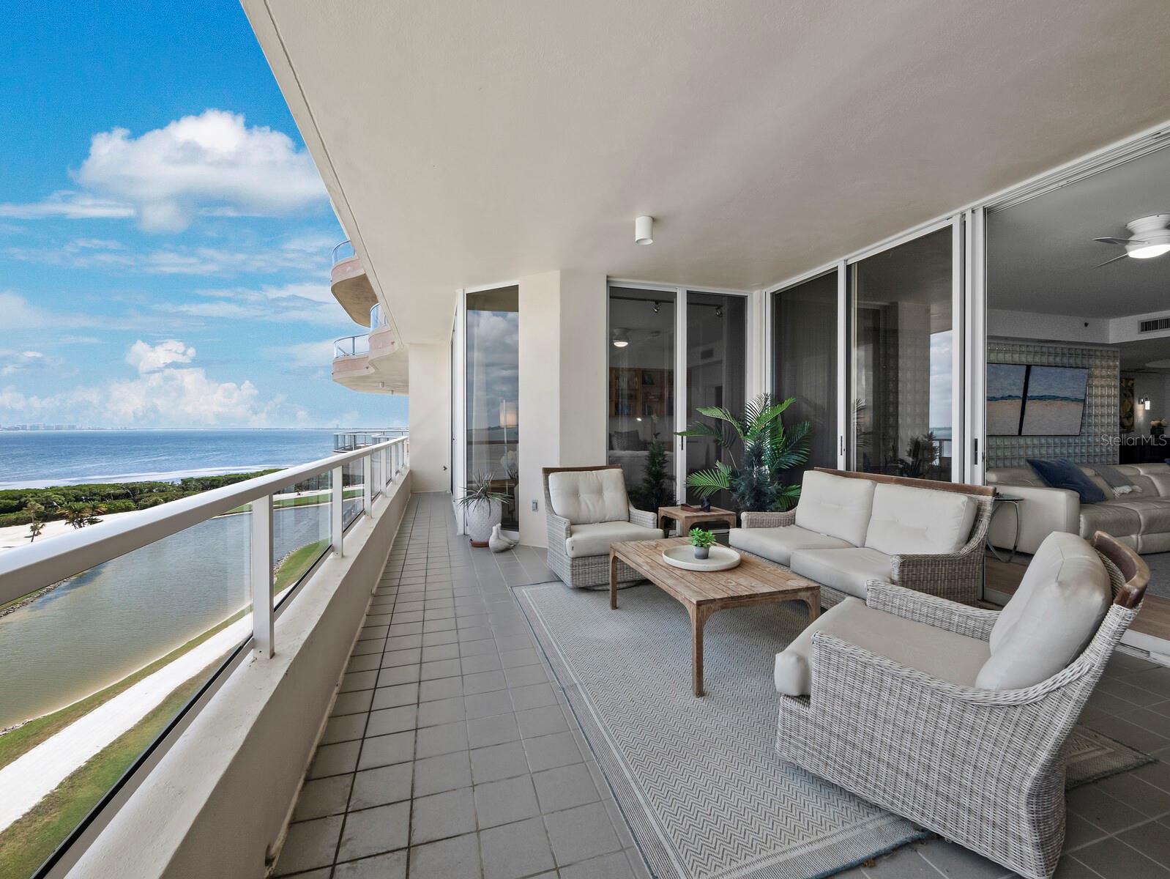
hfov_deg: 102.0
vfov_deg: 85.7
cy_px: 440
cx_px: 585
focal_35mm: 14
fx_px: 473
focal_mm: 7
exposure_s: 1/50
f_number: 11
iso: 400
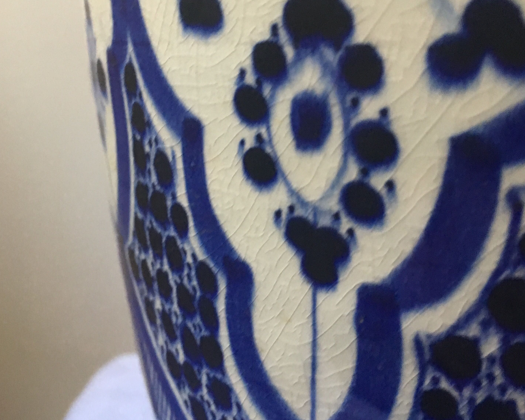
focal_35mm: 40
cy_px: 175
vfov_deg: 37.2
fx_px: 622
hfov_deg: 45.8
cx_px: 258
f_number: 2.2
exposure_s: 1/25
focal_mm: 4.15
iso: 200
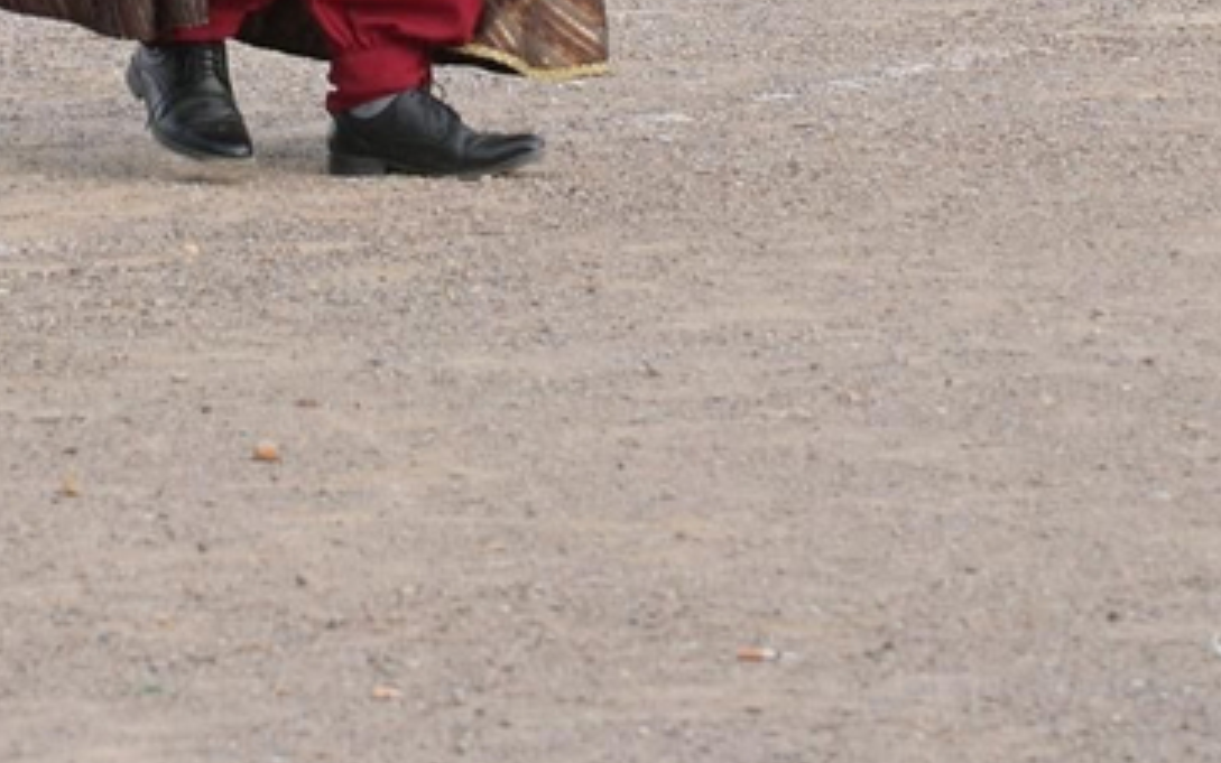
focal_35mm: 337
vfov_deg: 3.8
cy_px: -990
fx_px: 11216
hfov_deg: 6.2
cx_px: 50
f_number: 5.6
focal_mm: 75
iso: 800
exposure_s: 1/400
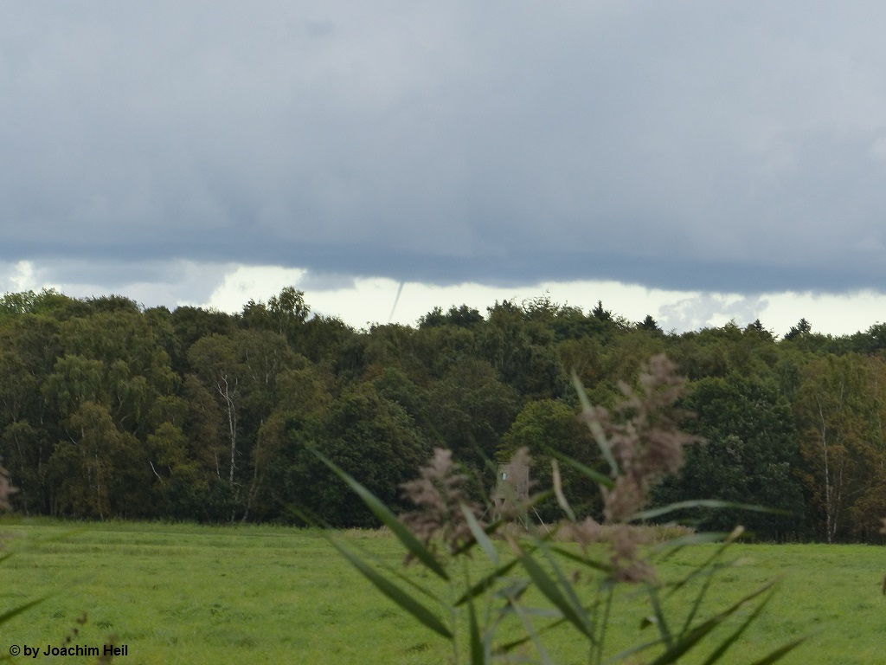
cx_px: 443
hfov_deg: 8.5
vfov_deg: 6.4
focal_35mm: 232
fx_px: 5938
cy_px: 332
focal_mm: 41.8
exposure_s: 1/250
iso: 160
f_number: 4
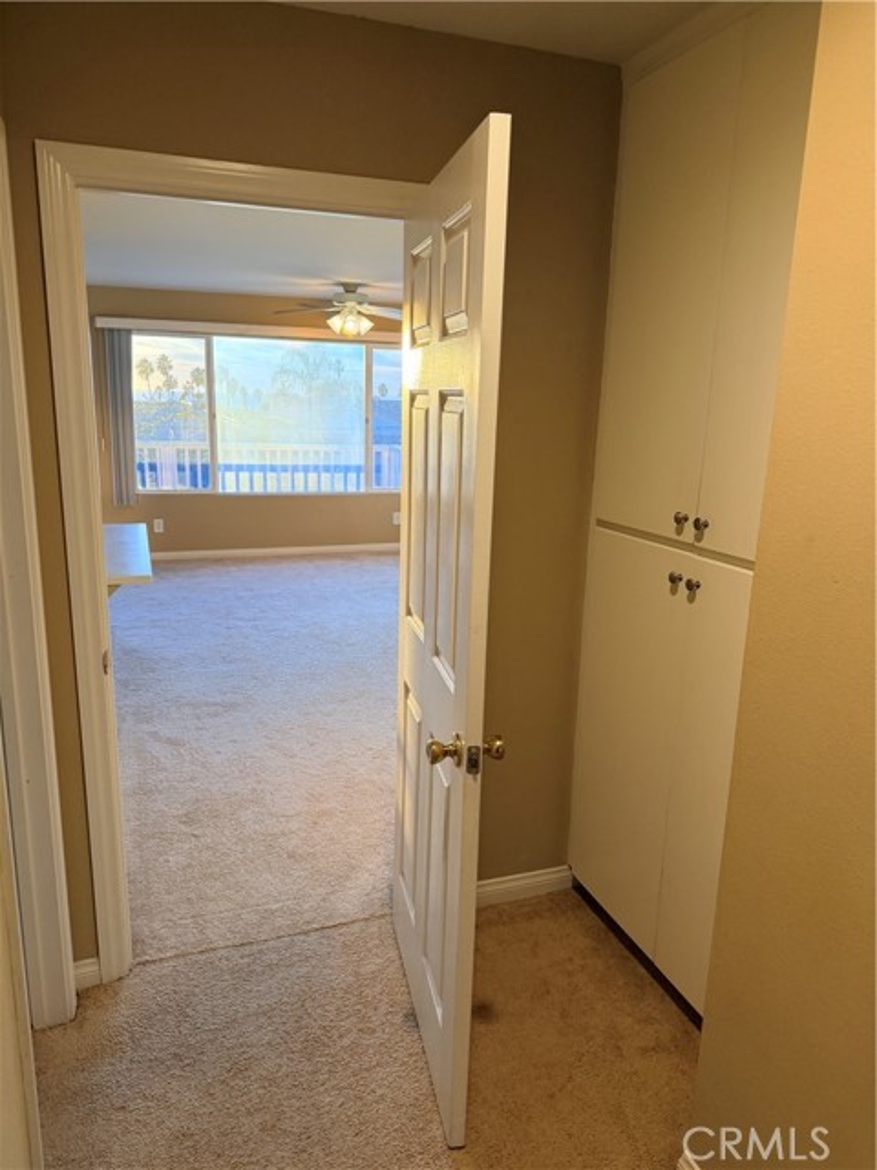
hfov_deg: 56.8
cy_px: 585
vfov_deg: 71.6
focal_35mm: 24
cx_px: 438
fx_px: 811
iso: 200
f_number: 1.78
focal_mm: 6.76
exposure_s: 1/146
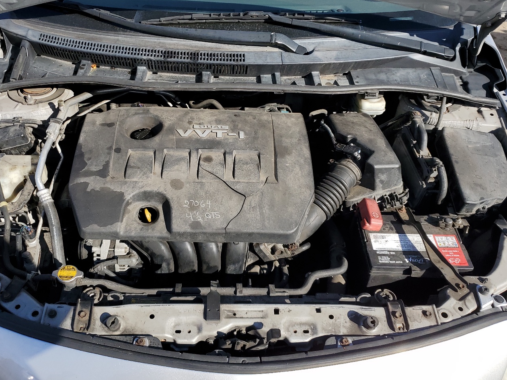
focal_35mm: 33
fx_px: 483
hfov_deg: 55.2
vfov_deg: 42.9
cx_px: 222
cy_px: 174
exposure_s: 1/2500
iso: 50
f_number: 1.5
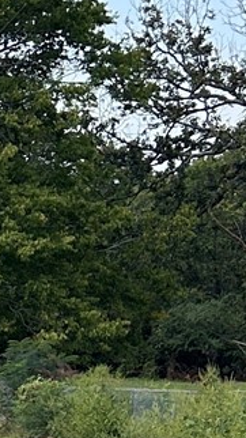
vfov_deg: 12.3
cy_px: 607
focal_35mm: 169
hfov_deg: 6.1
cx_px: -722
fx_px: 1961
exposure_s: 1/2045
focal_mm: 5.7
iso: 50
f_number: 1.5
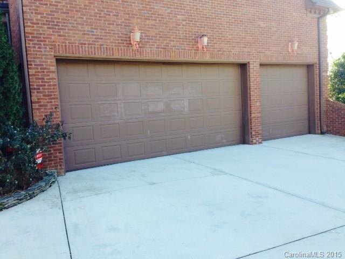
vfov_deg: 42.9
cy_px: 130
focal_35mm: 33
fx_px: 329
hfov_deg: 55.4
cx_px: 172
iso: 64
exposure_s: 1/120
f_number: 2.4
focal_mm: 4.12
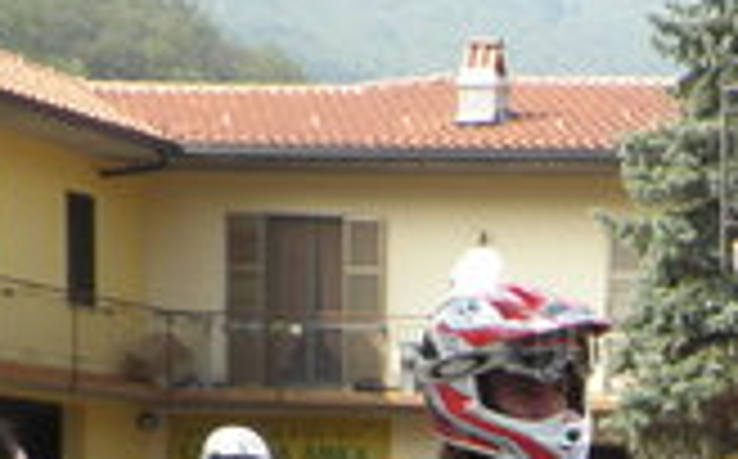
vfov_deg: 8.8
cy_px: 891
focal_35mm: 140
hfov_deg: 13.5
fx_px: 2812
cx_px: 1296
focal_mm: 6.3
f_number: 5.6
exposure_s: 1/80
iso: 64
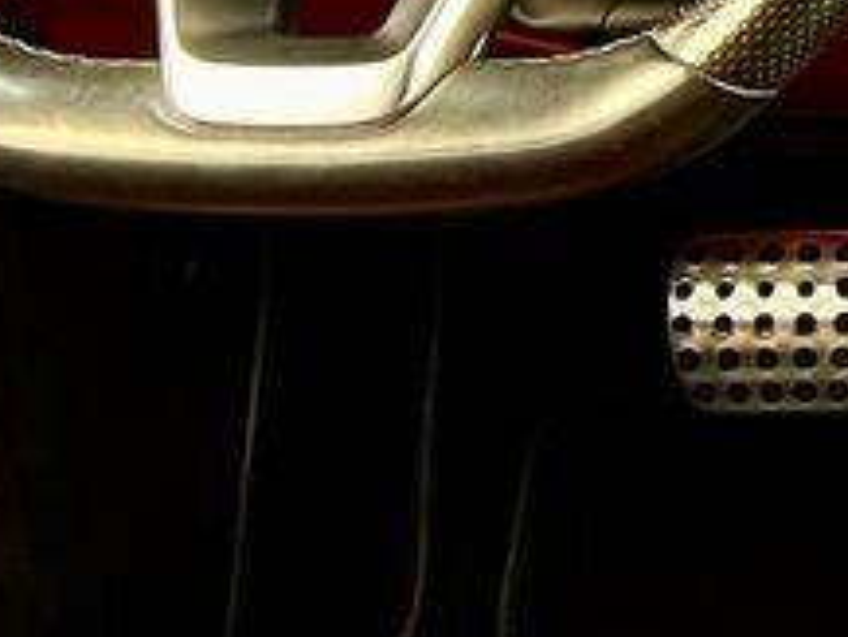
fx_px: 3530
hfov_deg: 12.1
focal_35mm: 144
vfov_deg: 9.9
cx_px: 1723
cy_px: -418
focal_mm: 5.7
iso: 400
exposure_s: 1/56
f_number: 1.5
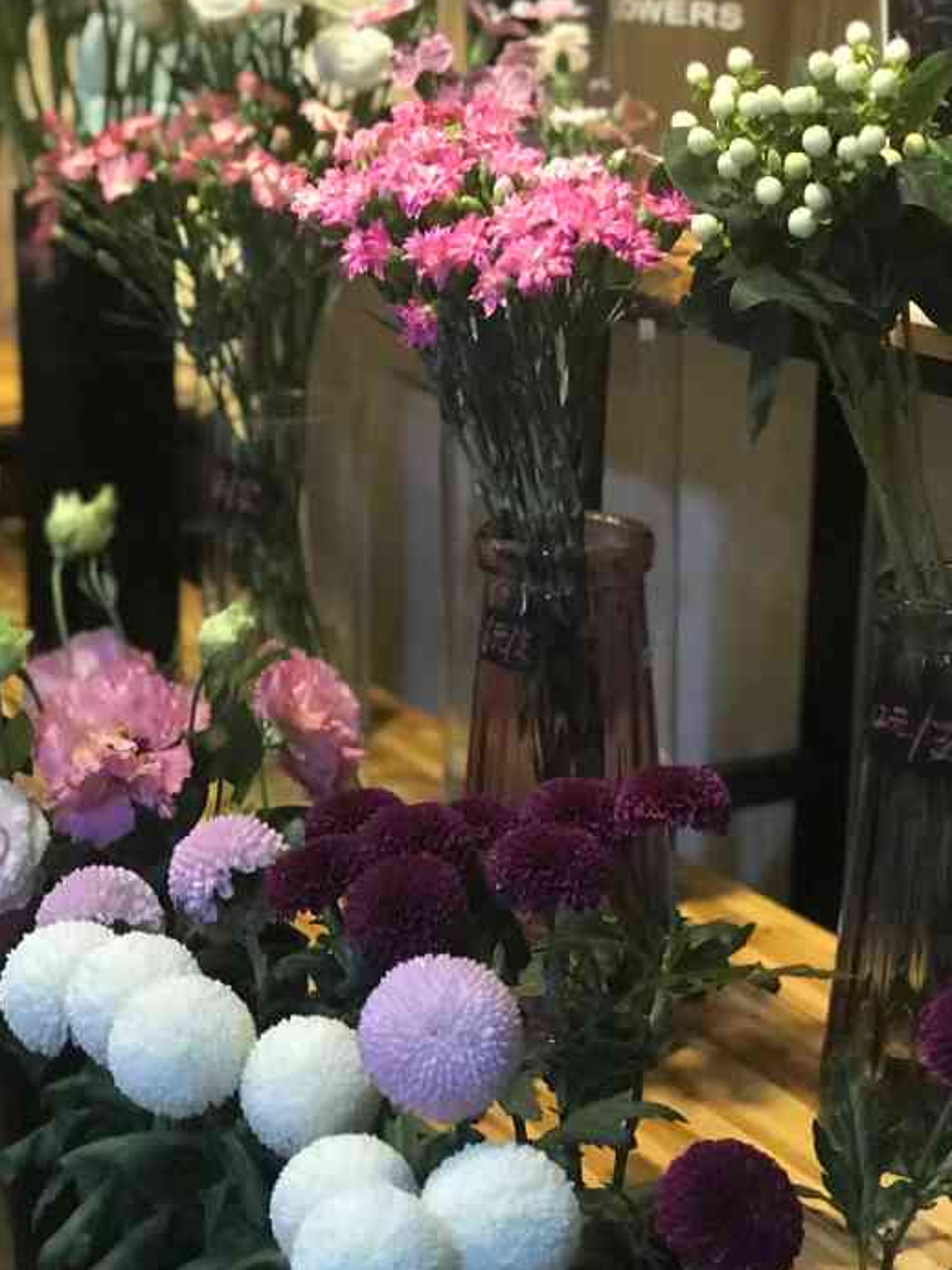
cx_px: 404
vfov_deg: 25.3
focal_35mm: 77
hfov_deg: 19.1
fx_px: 2824
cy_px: 576
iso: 640
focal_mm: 6.6
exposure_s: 1/50
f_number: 2.8
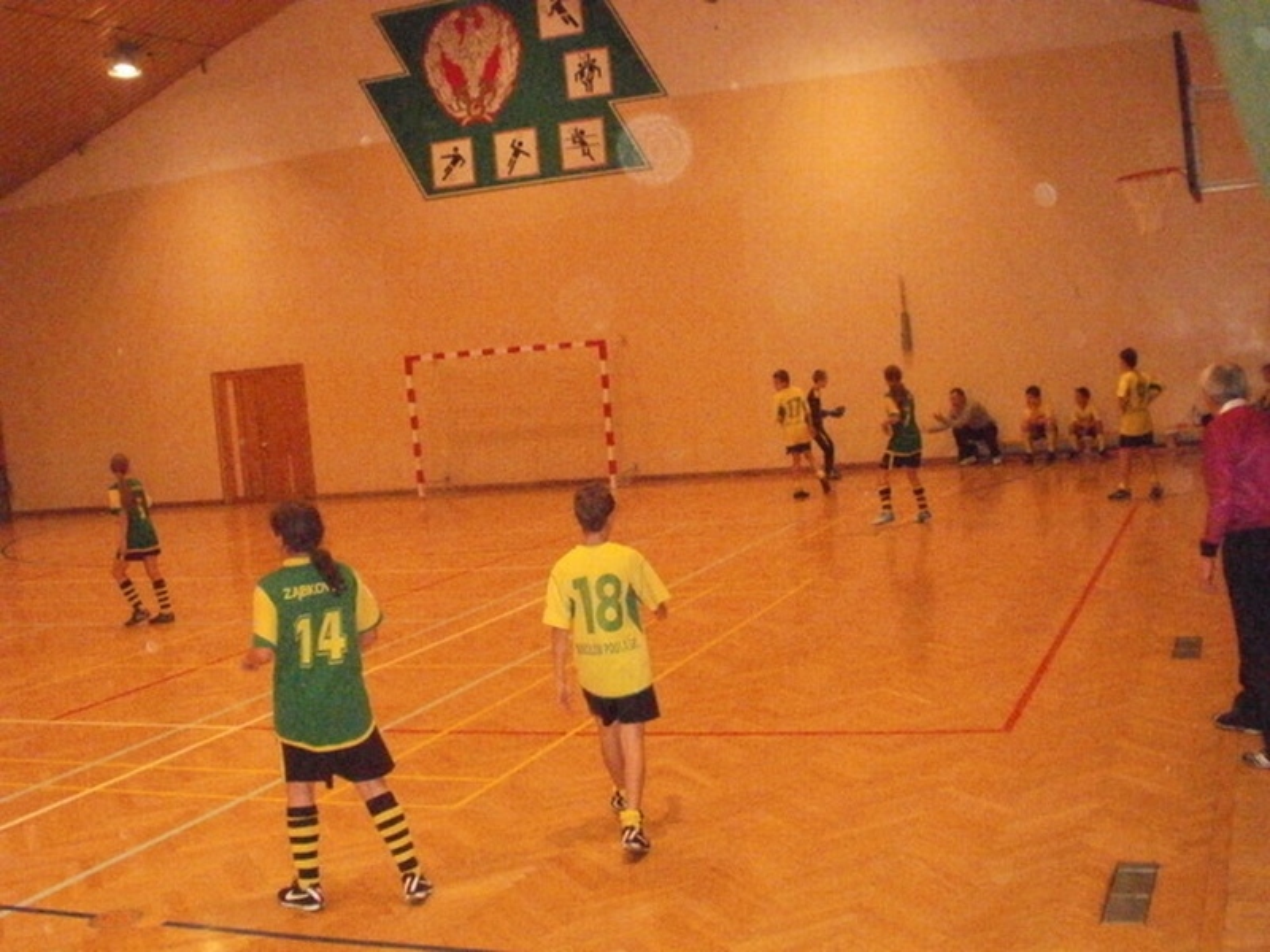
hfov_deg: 42.9
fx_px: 1614
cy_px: 476
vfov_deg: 32.9
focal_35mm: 44
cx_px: 635
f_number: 4
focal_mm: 7.7
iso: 1600
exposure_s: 1/250
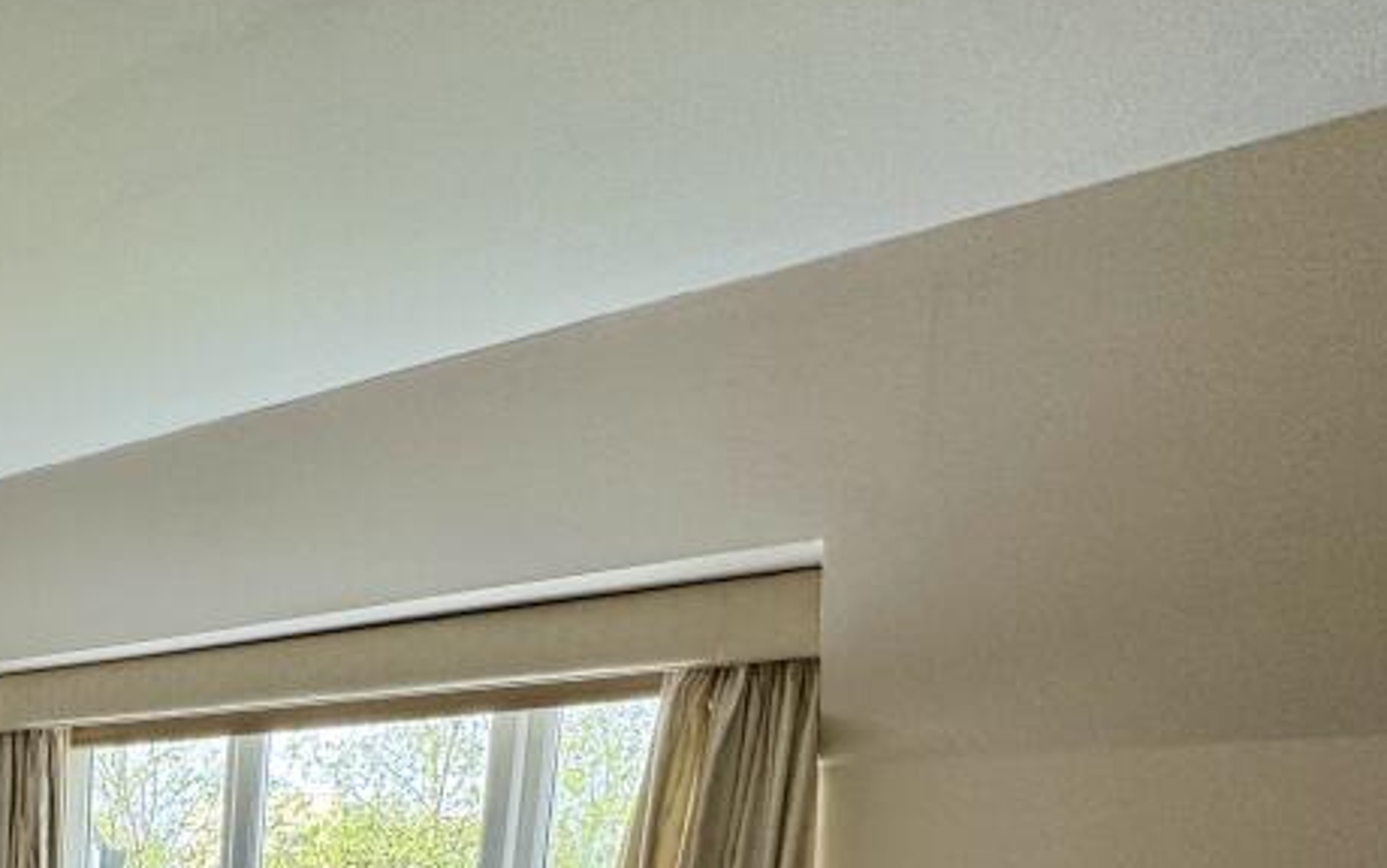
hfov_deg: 44.3
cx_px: -142
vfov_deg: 30.6
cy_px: 1115
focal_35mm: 33
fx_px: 1248
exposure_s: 1/100
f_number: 2.2
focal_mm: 2.22
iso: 80
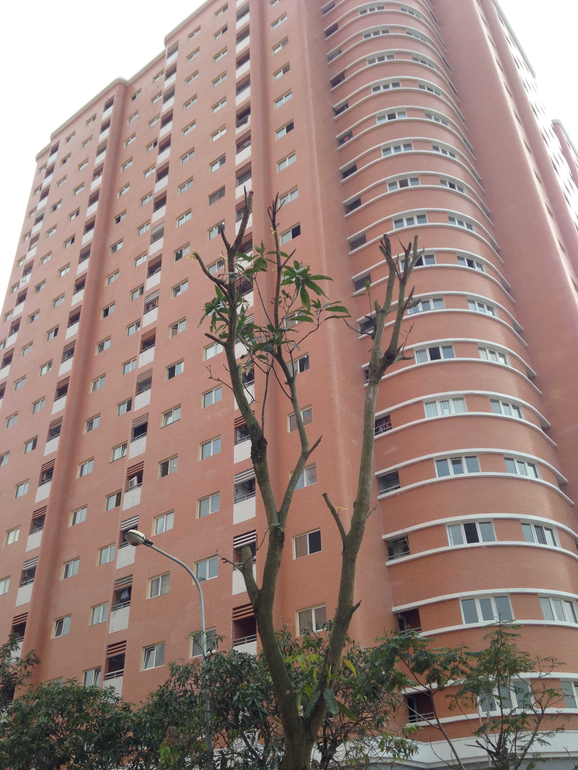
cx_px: 289
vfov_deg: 55.4
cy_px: 385
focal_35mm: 33
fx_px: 735
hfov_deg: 42.9
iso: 50
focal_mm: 4.12
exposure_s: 1/484
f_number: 2.4
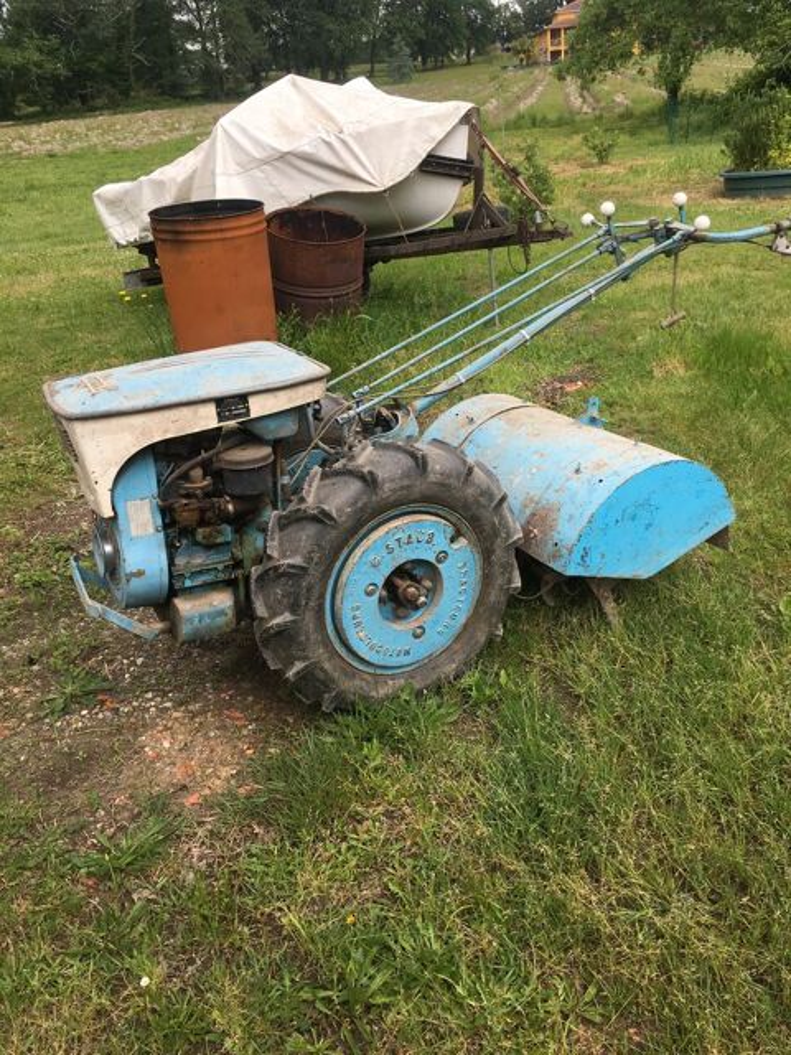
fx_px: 884
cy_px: 528
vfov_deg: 61.7
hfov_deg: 48.2
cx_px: 396
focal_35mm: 29
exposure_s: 1/444
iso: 25
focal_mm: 4.15
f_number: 2.2
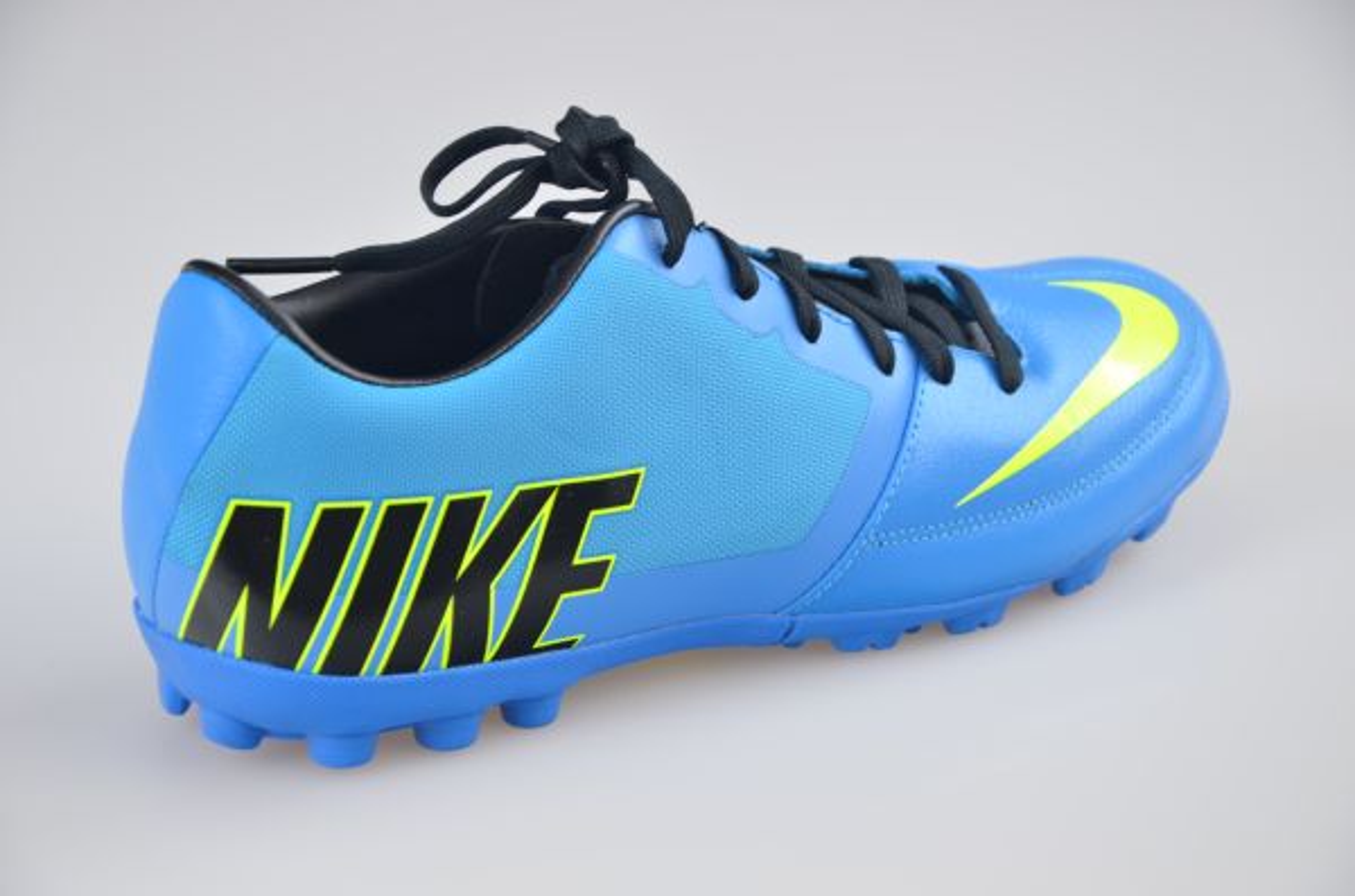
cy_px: 448
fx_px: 5914
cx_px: 678
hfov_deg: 13.1
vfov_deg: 8.7
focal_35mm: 158
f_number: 8
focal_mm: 105
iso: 100
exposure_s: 1/8
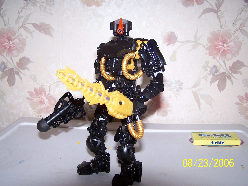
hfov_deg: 49.0
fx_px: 272
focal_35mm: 38
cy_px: 93
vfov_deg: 37.7
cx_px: 124
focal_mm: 6.3
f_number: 2.8
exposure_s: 1/60
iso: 80
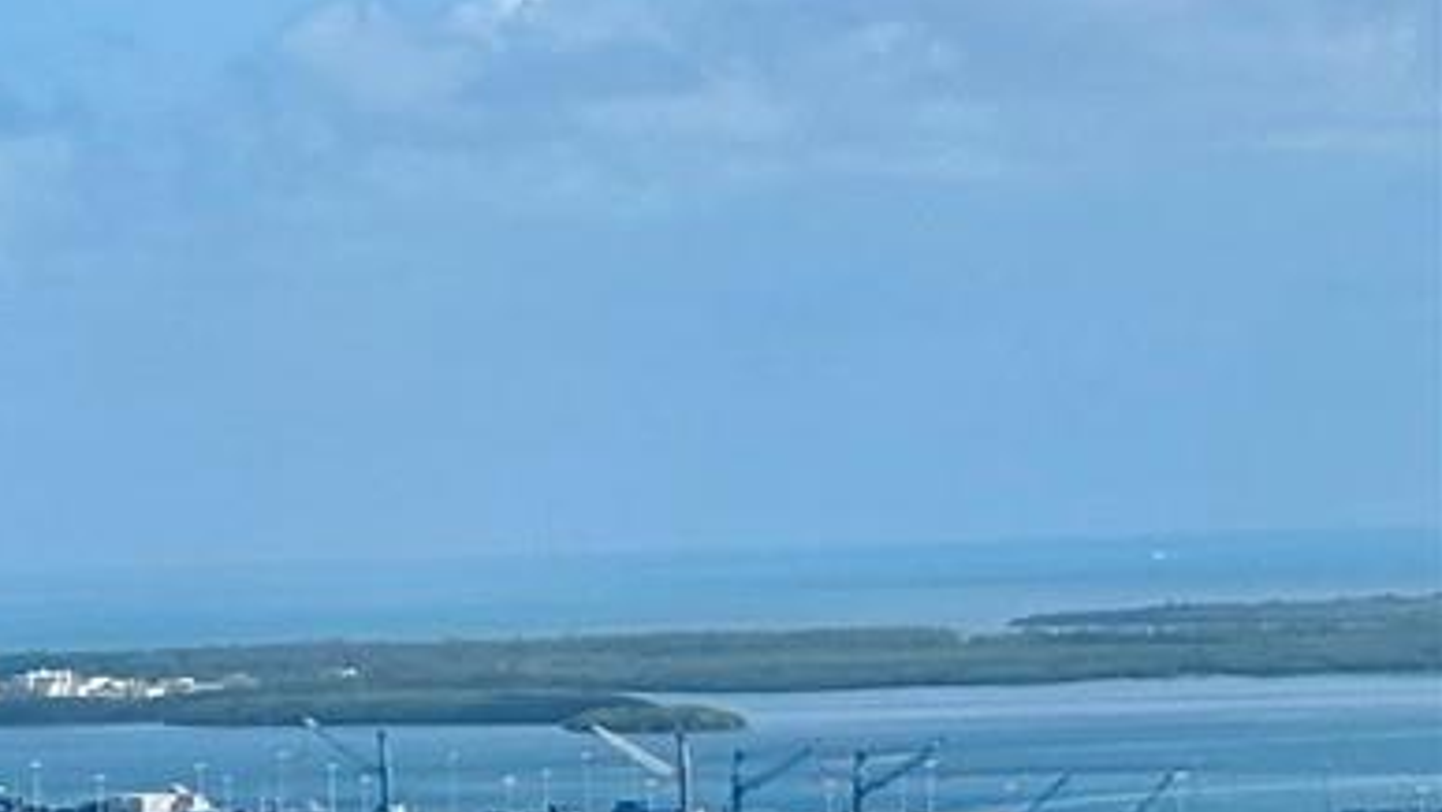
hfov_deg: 8.7
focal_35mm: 234
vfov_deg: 5.2
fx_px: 8950
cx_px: -1535
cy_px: 976
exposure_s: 1/3413
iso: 40
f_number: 1.6
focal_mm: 5.96
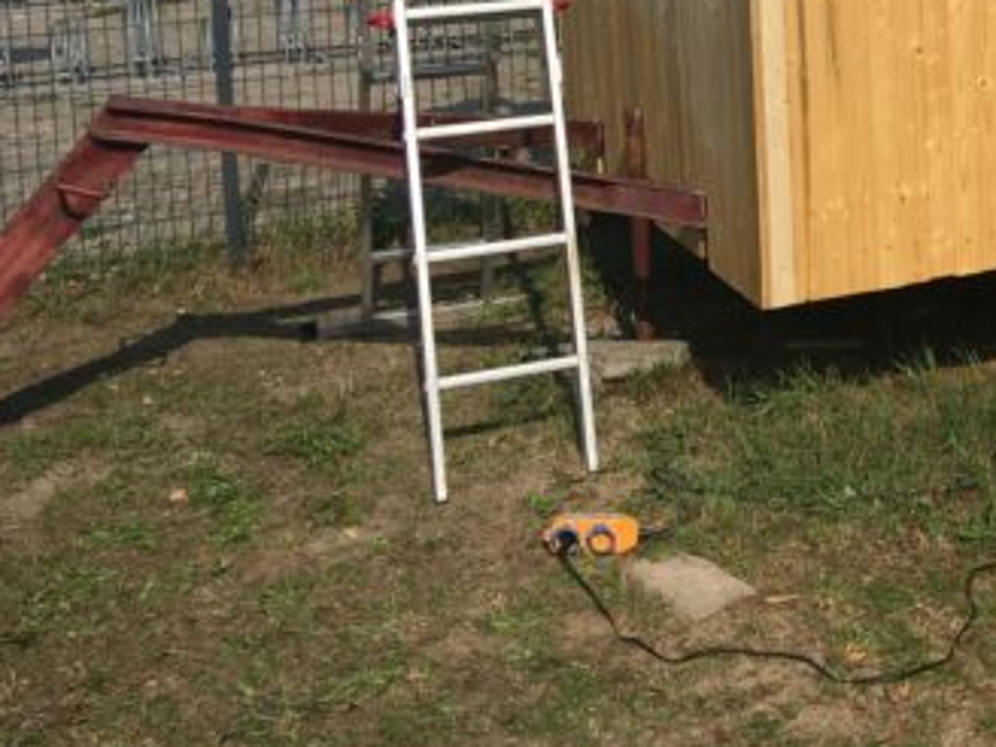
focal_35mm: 68
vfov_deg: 20.5
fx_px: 1957
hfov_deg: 26.2
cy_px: -94
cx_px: 1111
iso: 25
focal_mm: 4.15
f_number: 2.2
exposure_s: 1/2404
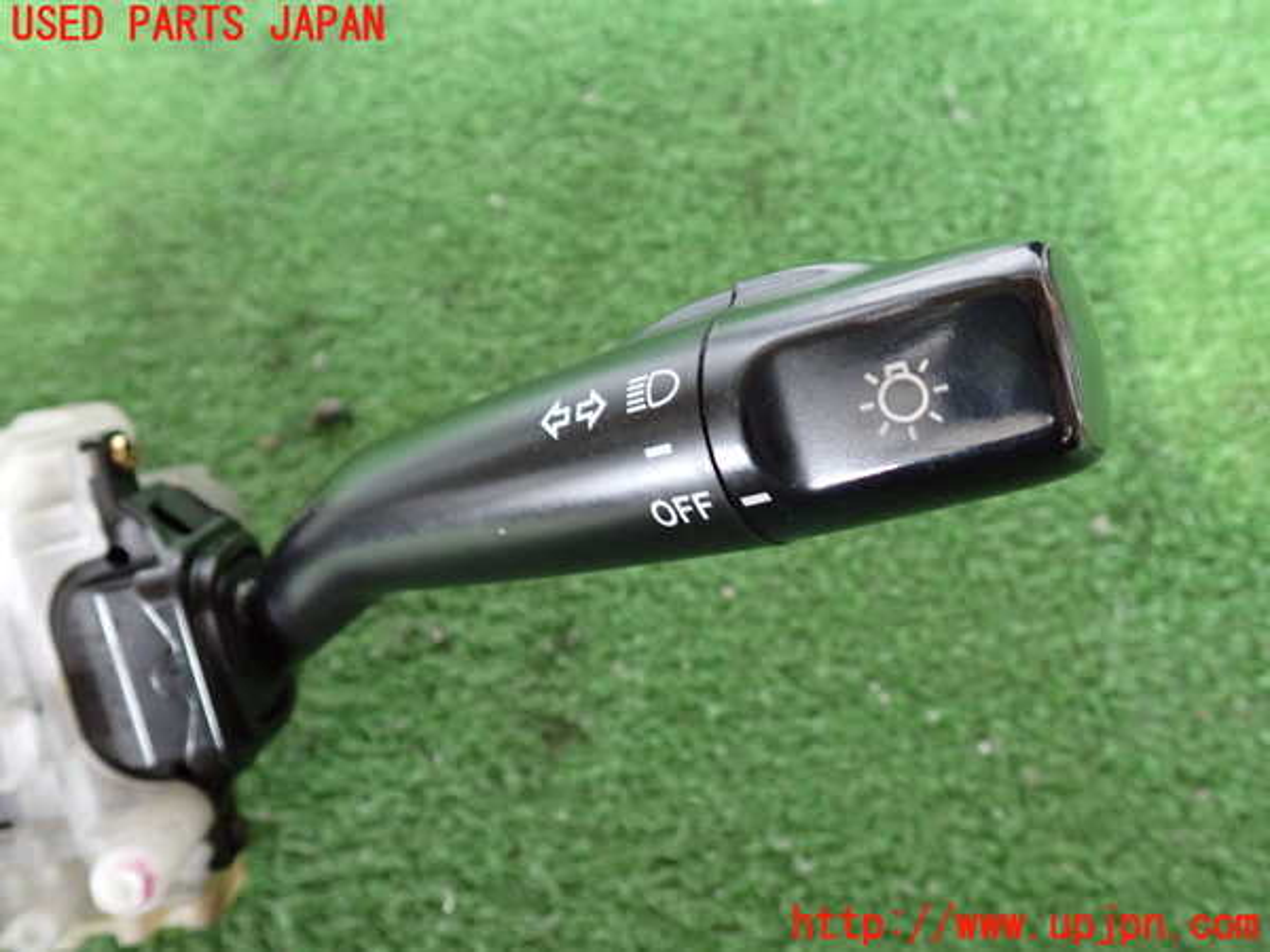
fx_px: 1101
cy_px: 476
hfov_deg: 60.0
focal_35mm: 30
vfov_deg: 46.8
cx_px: 635
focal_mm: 5.4
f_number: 2.3
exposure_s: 1/30
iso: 800
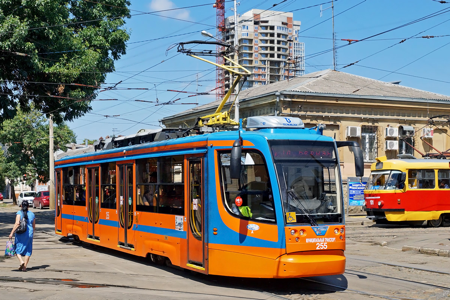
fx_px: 487
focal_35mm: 39
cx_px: 225
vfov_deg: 34.2
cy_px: 150
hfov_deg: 49.6
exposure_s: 1/1000
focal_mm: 26
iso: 200
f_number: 7.1
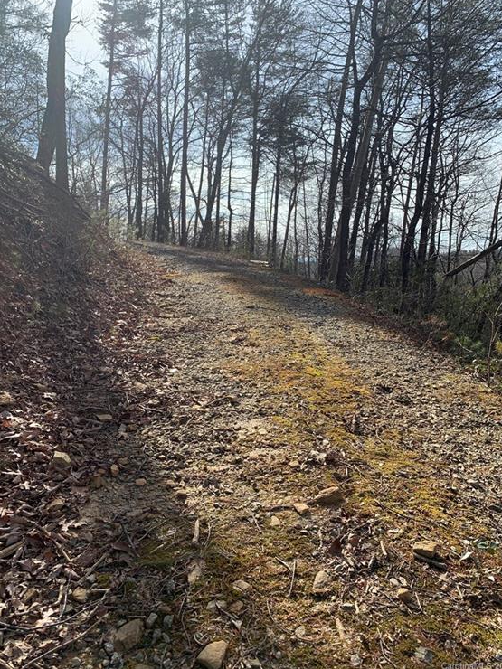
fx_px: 522
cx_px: 259
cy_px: 325
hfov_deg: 51.3
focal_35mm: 27
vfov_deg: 65.3
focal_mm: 4.25
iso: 25
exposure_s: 1/1282
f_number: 1.8
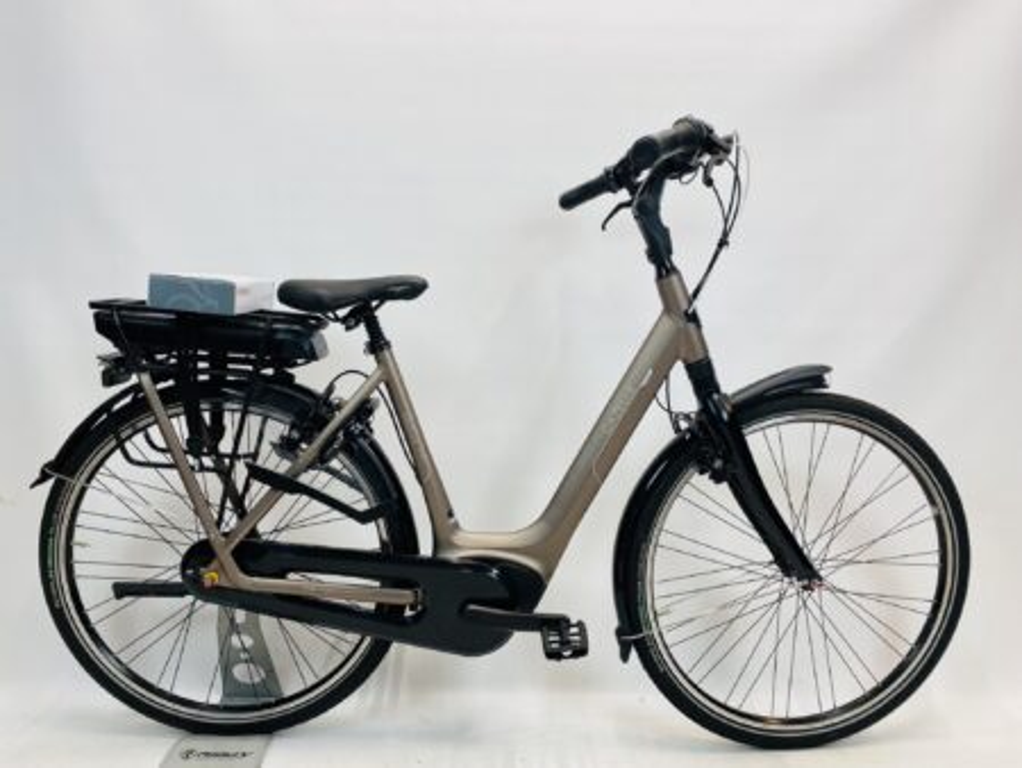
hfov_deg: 67.3
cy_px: 384
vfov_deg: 53.1
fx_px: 768
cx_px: 511
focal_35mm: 26
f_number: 1.8
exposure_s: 1/100
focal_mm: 4.25
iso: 50
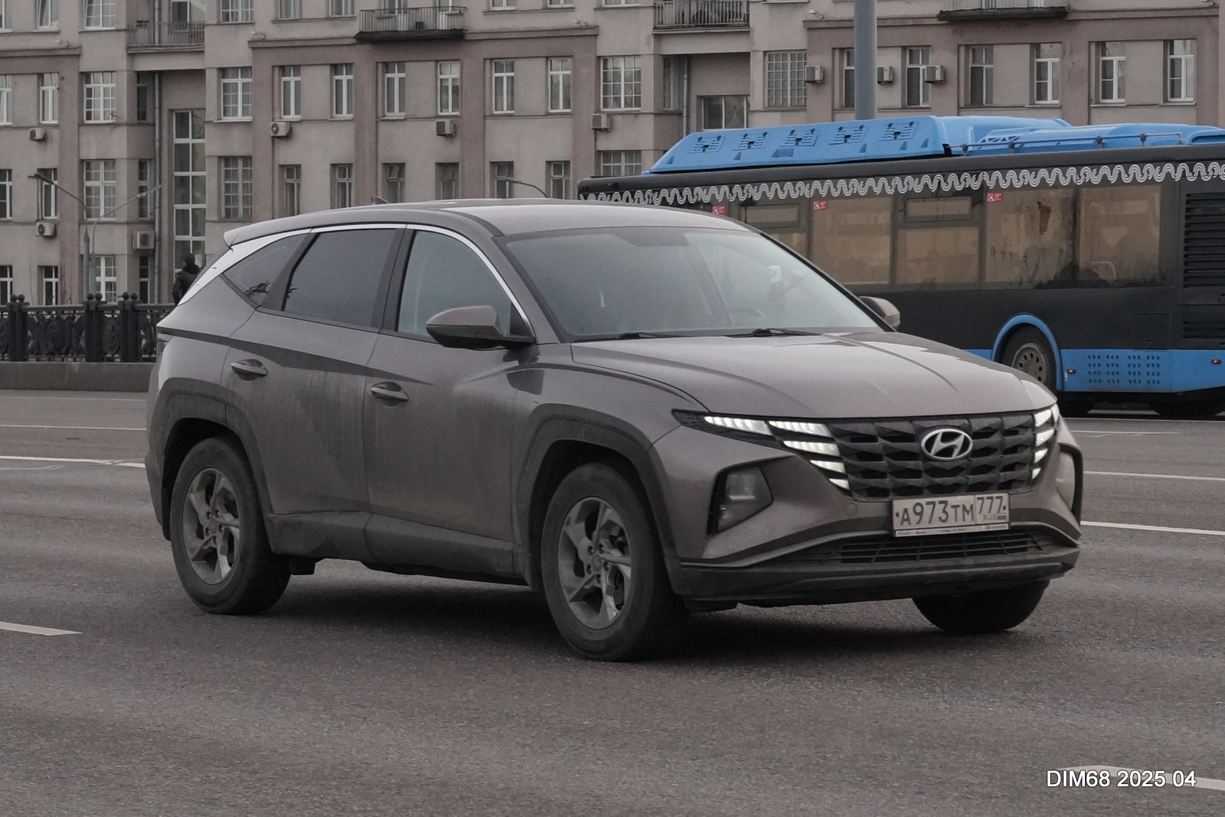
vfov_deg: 27.0
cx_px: 612
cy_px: 408
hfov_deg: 39.6
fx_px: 1702
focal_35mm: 50
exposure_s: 1/1000
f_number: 7.1
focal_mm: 50
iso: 1250
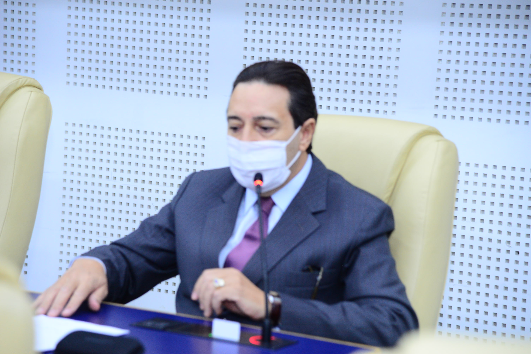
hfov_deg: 18.3
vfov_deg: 12.2
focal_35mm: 112
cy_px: 177
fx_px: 1653
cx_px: 266
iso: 2000
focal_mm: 112
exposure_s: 1/60
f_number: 4.5
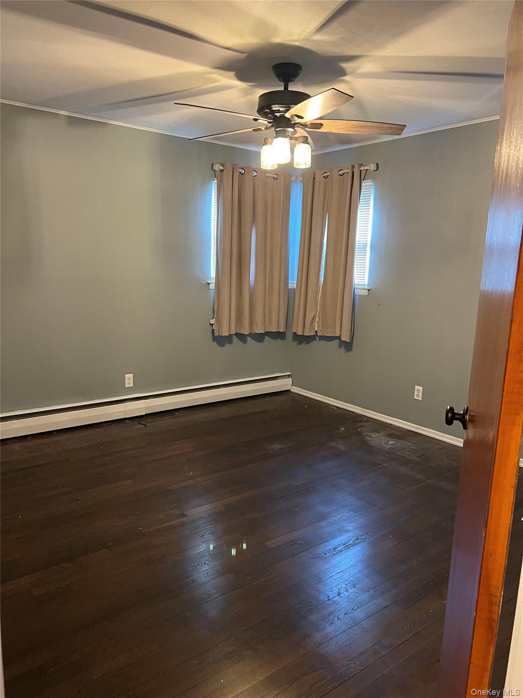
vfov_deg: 67.3
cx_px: 262
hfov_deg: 53.1
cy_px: 349
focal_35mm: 26
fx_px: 524
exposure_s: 1/60
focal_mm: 5.7
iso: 500
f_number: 1.5
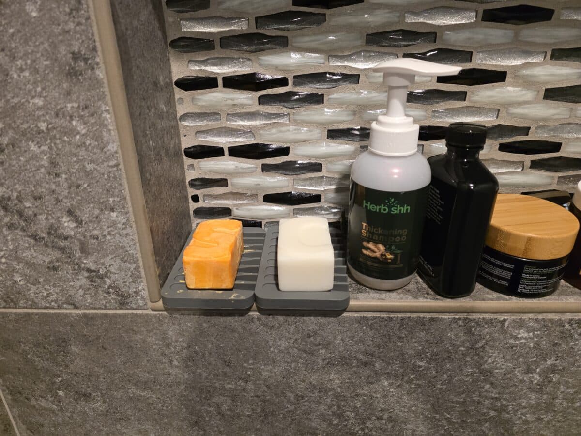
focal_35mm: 23
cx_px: 290
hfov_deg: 73.9
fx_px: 386
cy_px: 218
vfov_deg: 58.9
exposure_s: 1/120
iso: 1250
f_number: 1.7
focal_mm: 6.3
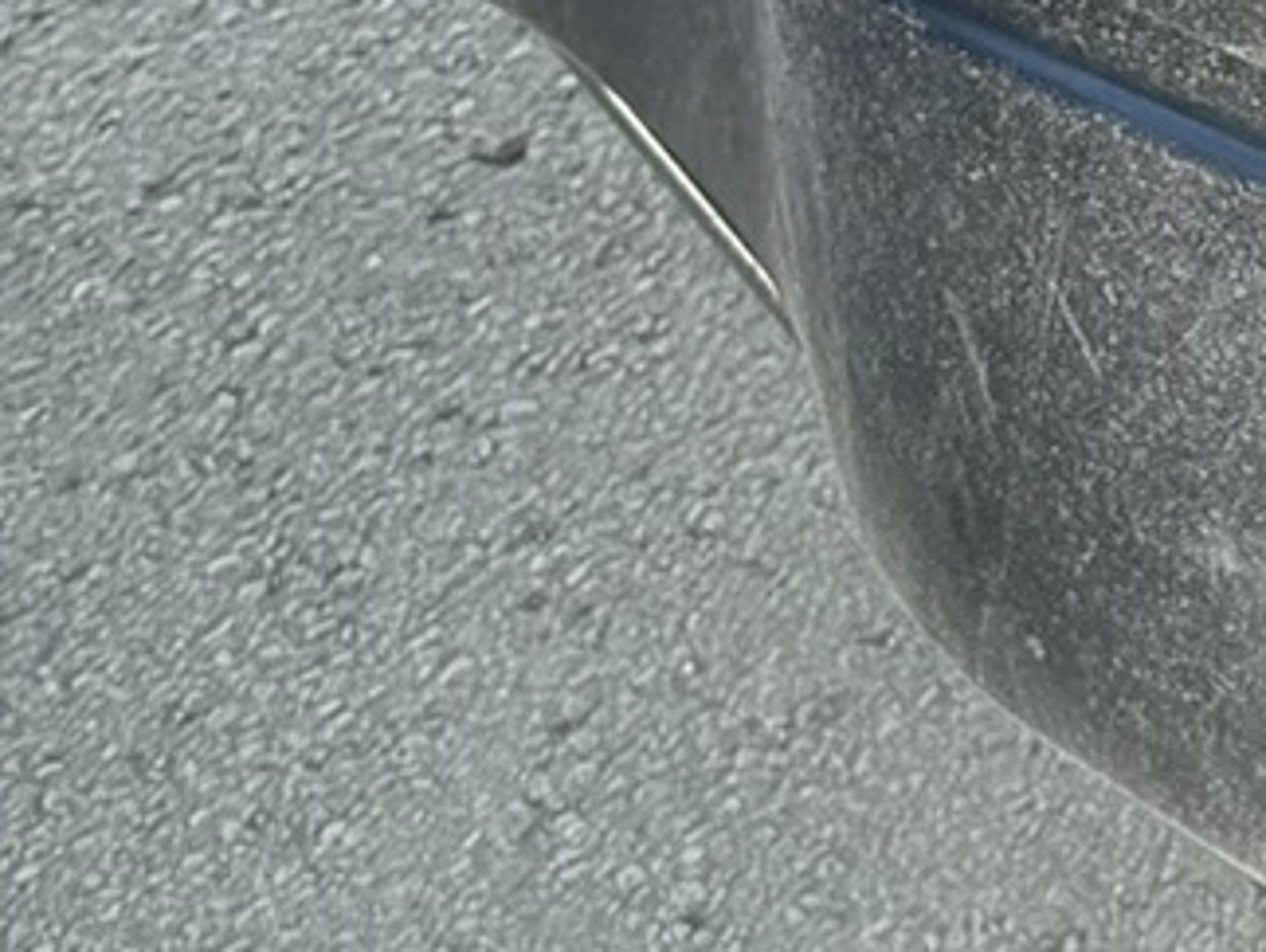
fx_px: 5565
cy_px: -1101
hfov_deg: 12.1
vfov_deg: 9.1
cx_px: 2148
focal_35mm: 152
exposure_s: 1/186
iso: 64
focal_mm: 6.76
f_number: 1.78
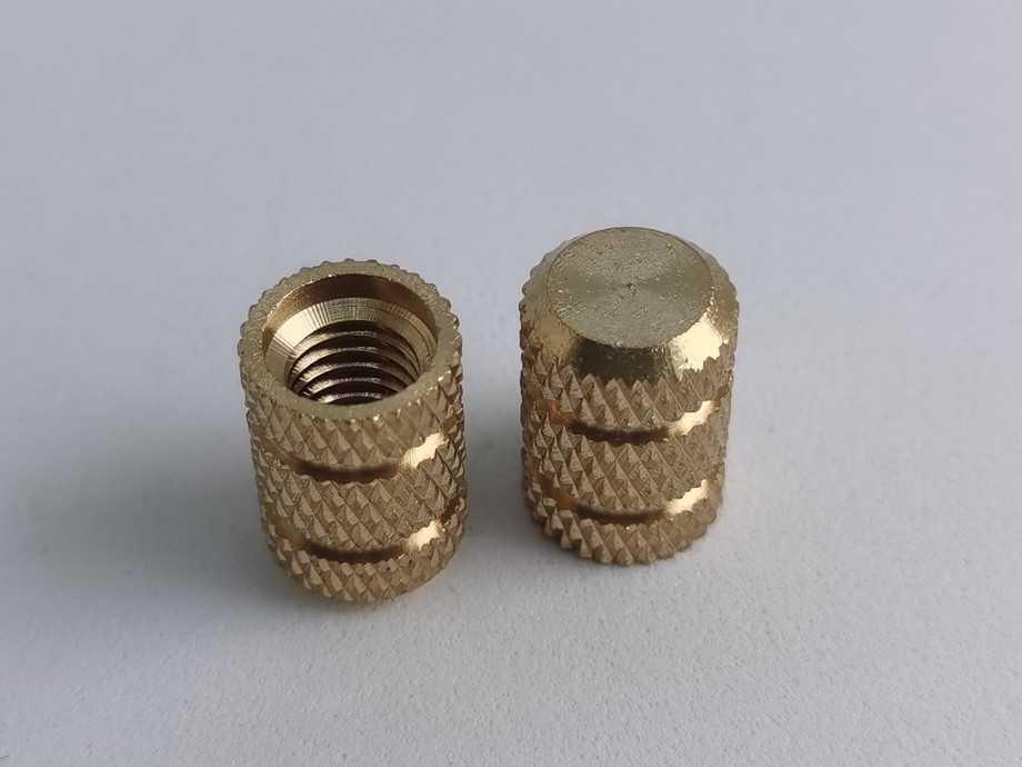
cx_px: 511
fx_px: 797
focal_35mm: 27
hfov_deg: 65.3
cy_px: 384
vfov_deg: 51.4
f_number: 1.8
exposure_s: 1/855
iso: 50
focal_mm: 5.58
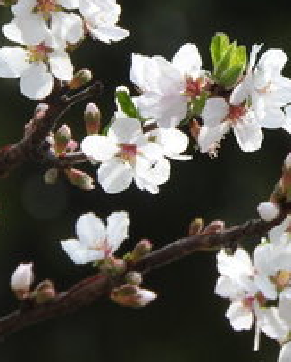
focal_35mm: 961
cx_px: 427
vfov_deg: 2.0
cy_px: 99
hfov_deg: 1.6
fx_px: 10323
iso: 100
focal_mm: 71.7
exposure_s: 1/250
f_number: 5.6
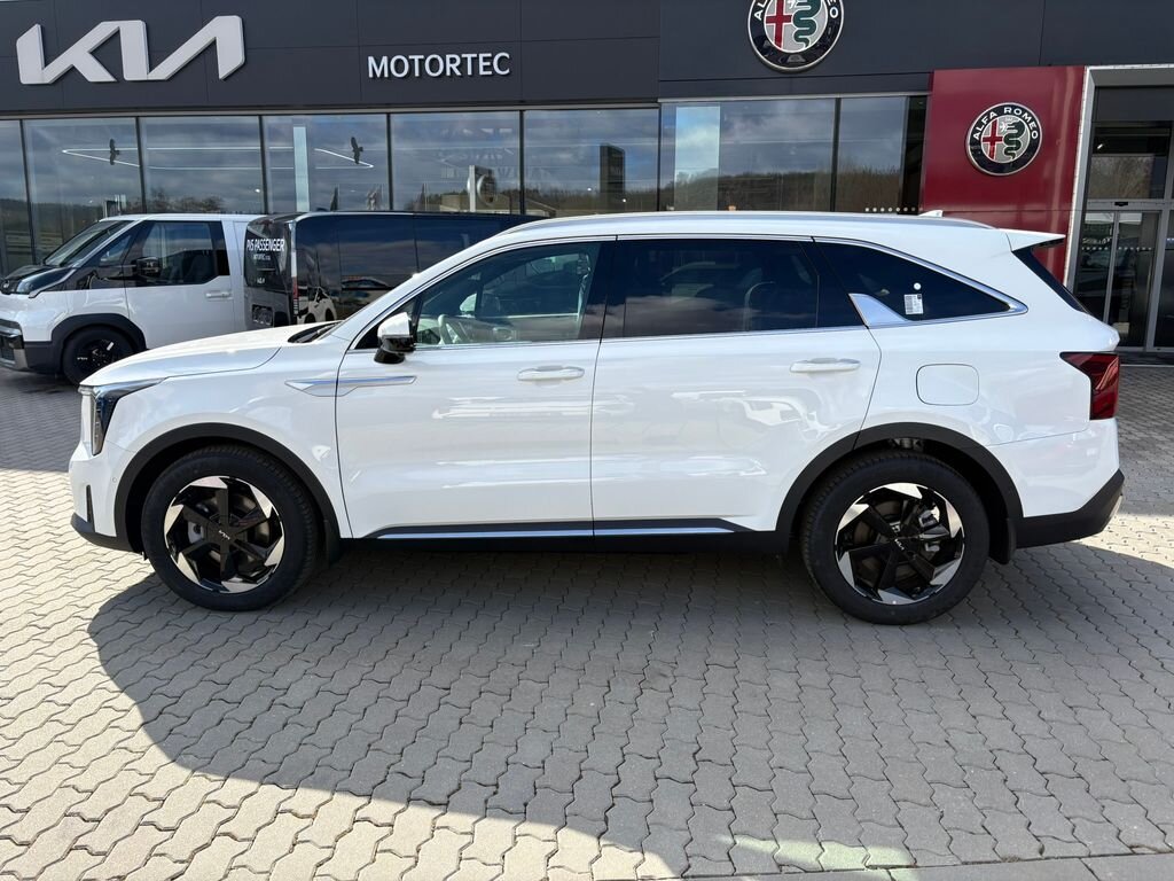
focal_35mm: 26
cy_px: 440
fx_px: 882
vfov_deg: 53.1
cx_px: 587
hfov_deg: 67.3
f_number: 1.6
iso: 50
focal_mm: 5.96
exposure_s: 1/1706
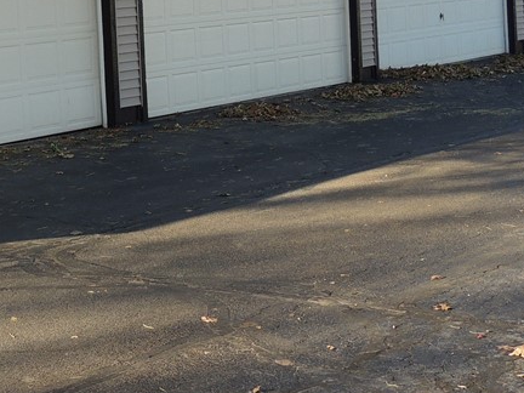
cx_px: -2
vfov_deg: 17.4
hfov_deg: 22.6
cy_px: -4
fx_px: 1256
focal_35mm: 83
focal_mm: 6.2
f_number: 3.3
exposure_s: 1/320
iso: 100
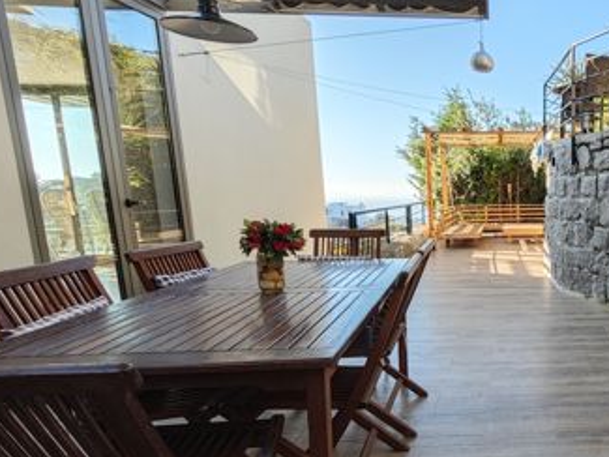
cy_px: 268
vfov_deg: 52.8
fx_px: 458
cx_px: 544
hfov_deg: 58.0
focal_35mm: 26
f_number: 1.8
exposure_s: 1/109
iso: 50
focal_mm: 2.03
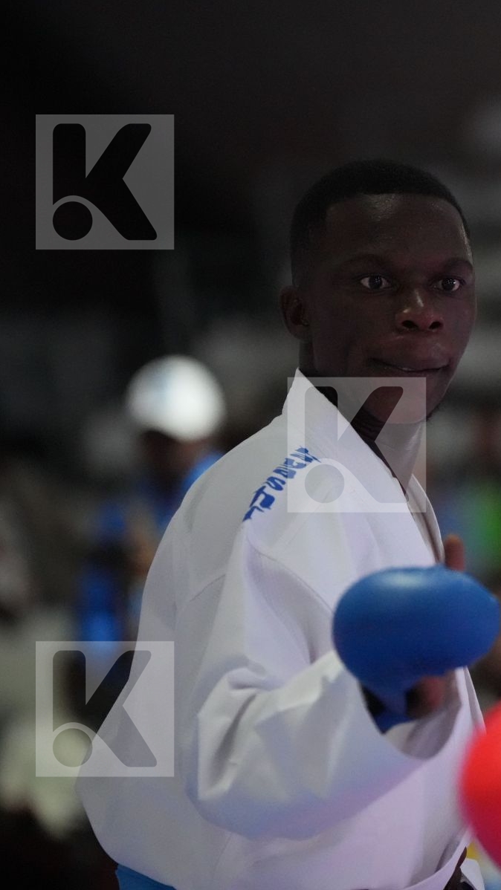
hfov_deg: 4.1
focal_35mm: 296
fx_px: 6990
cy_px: 445
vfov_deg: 7.3
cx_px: 609
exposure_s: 1/800
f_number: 2.8
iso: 12800
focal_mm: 188
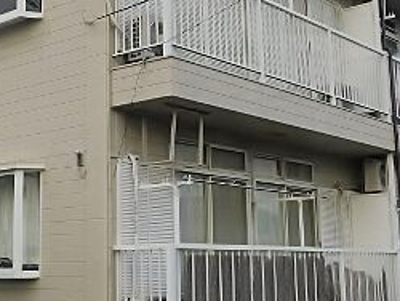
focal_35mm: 64
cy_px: 115
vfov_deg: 22.9
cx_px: 130
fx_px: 740
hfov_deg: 30.0
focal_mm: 4.5
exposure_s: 1/640
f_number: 3.1
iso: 125
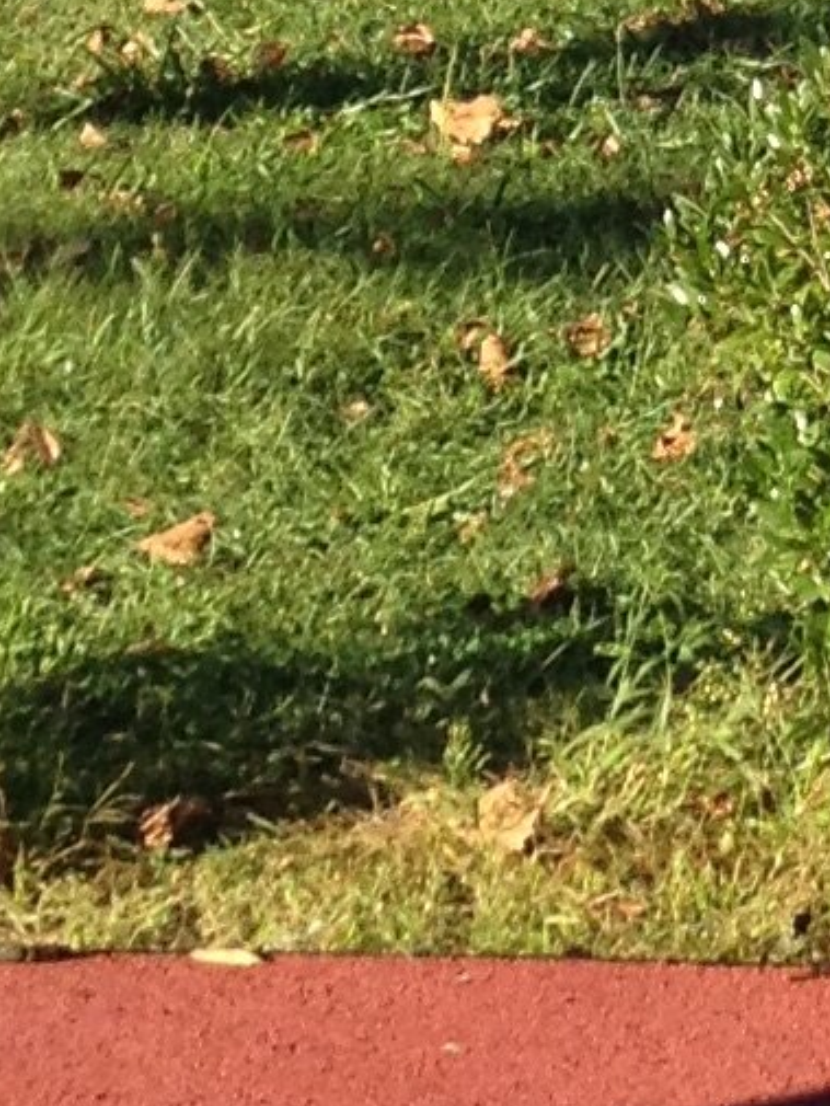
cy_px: -834
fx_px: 7222
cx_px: 1329
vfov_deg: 8.4
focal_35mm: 226
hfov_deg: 6.5
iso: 64
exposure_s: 1/681
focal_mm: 4.28
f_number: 2.4
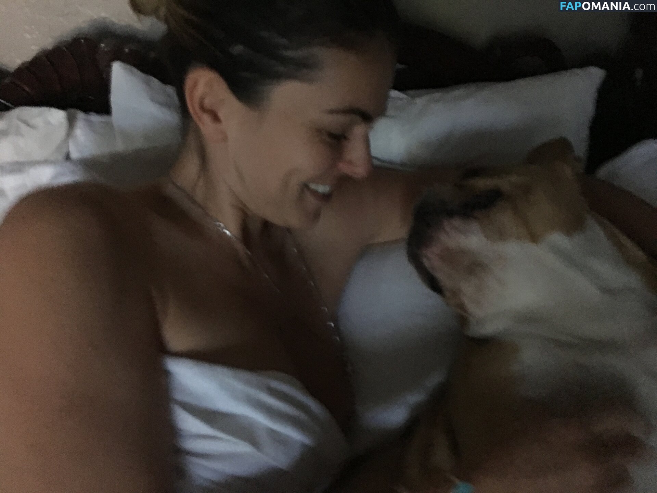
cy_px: 246
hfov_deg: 61.7
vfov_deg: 48.2
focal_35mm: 29
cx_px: 328
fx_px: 550
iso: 320
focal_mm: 4.15
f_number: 2.2
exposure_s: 1/15
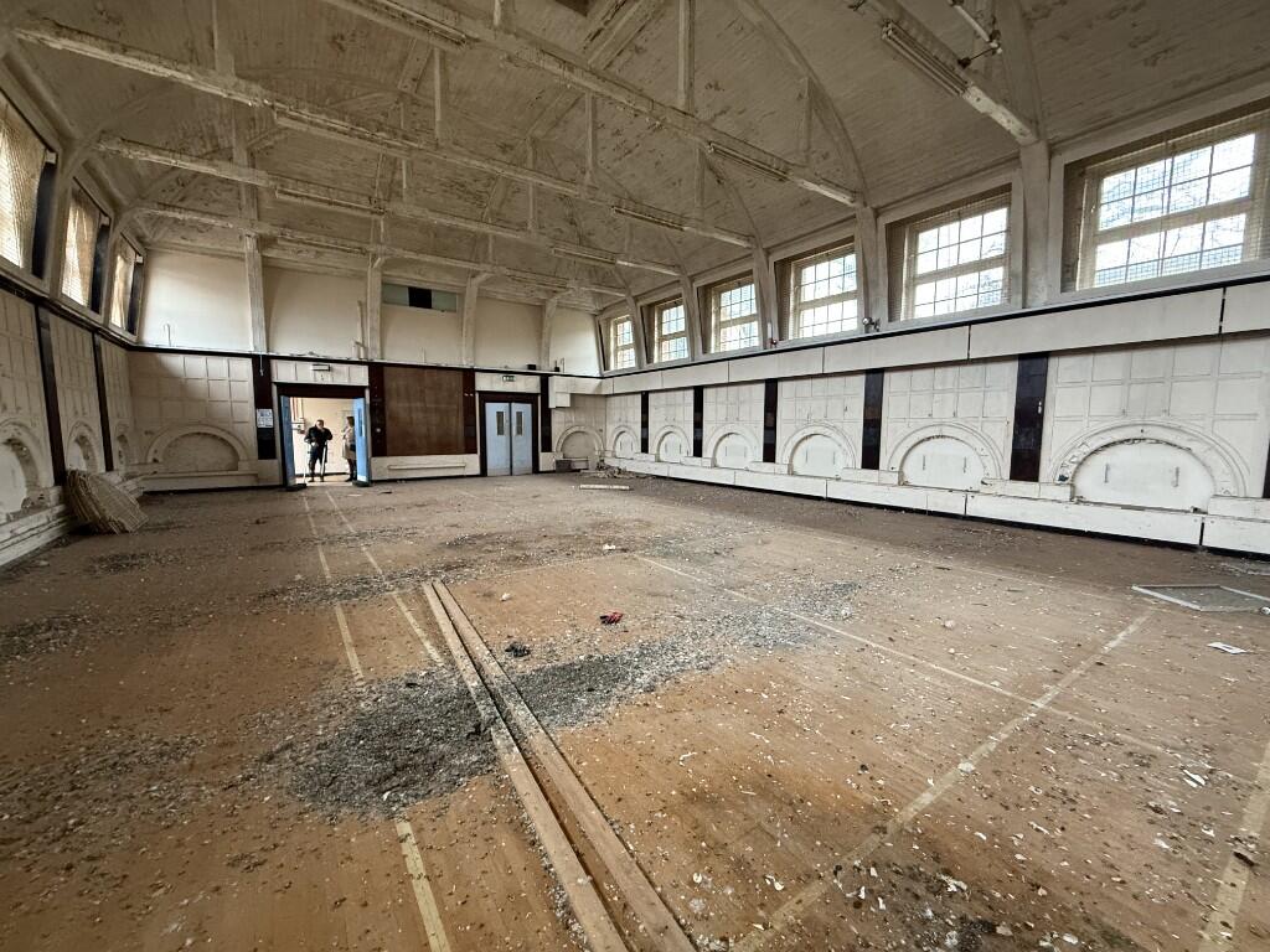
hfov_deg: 102.1
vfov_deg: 85.7
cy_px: 476
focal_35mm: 14
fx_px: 514
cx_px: 635
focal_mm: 2.22
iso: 500
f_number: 2.2
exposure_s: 1/48
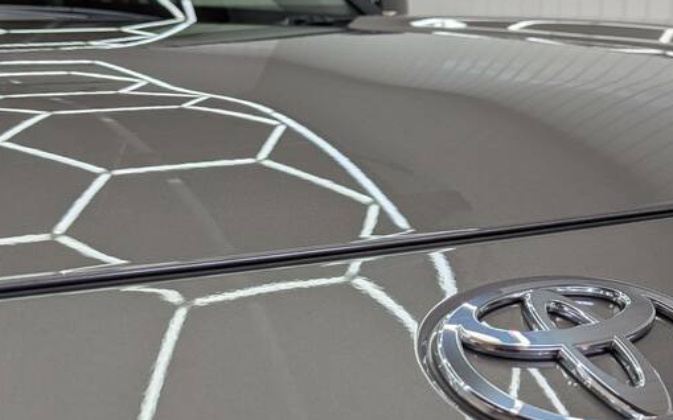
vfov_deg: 25.7
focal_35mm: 50
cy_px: 287
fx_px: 917
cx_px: 313
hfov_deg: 40.3
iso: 25
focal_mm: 4.53
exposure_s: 1/685
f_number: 1.7
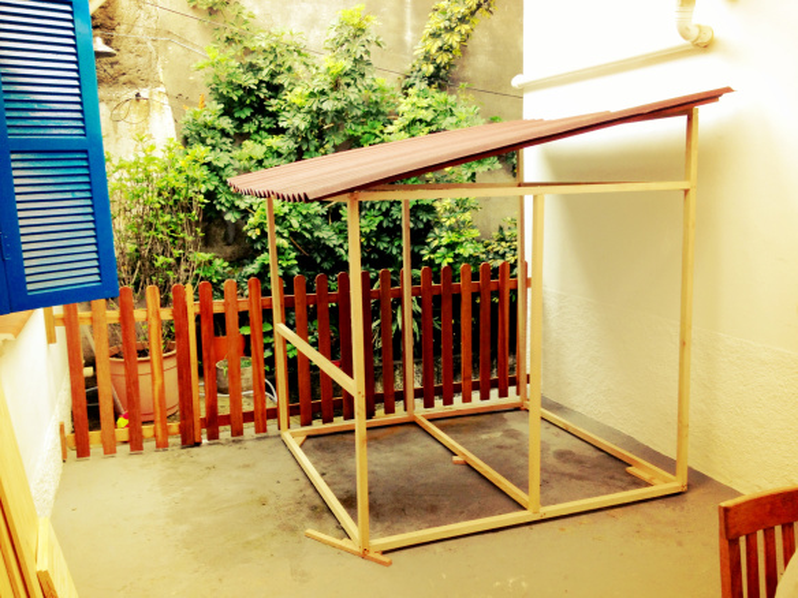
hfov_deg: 52.6
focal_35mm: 35
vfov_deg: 40.7
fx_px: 807
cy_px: 299
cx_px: 399
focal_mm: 4.28
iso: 64
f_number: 2.4
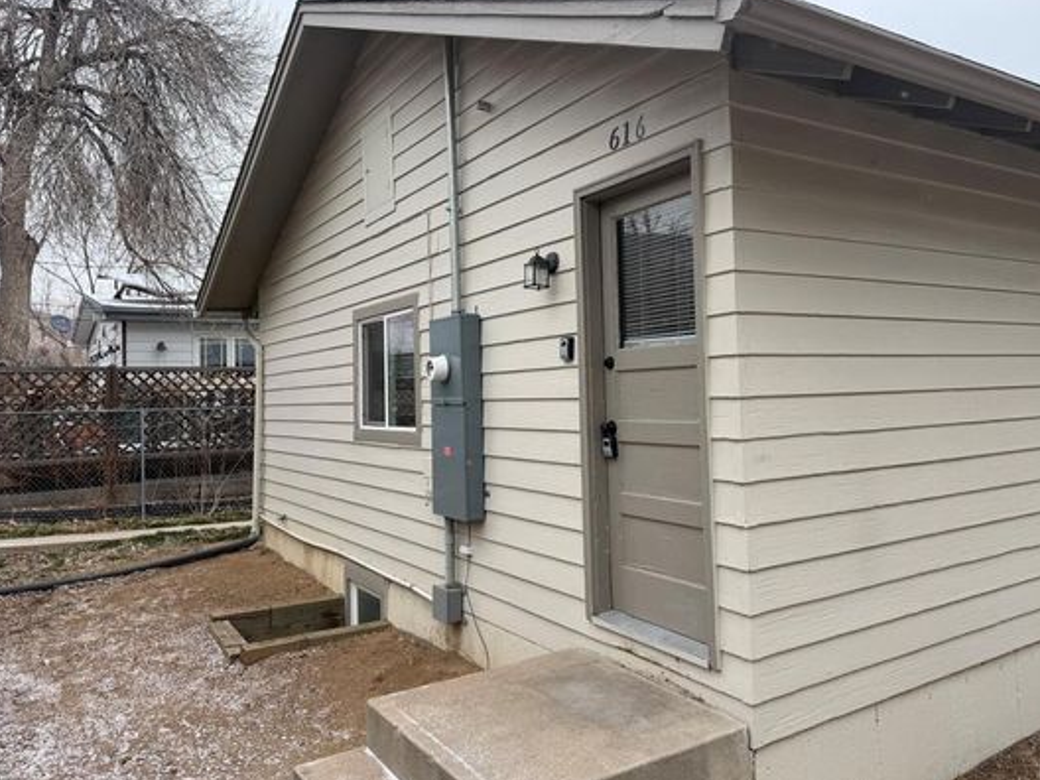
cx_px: 573
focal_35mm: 27
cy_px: 350
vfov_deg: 51.3
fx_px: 811
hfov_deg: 65.2
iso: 80
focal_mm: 6.76
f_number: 1.78
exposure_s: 1/1211
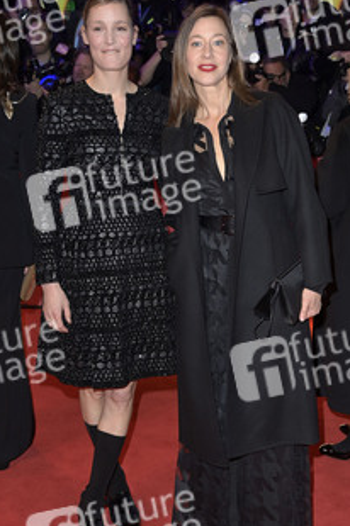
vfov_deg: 34.5
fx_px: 848
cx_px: 163
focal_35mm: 58
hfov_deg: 23.3
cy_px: 277
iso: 800
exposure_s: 1/250
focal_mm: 45
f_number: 5
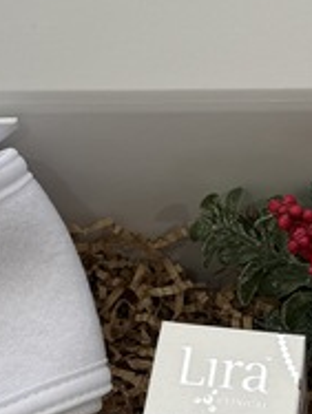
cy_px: 216
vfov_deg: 17.7
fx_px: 1329
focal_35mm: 111
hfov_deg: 13.4
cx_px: 193
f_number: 1.78
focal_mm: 6.76
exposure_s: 1/176
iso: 64
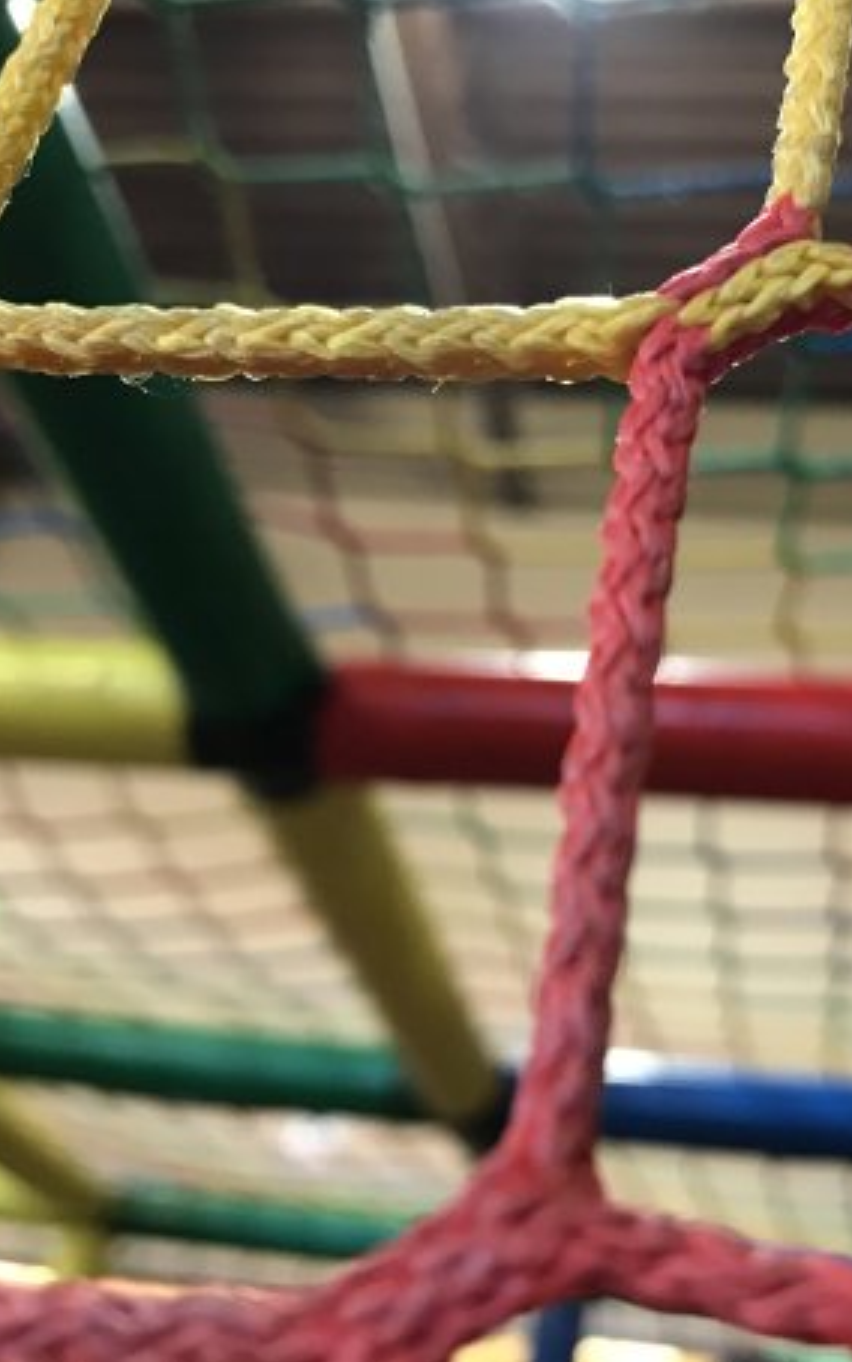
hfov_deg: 31.6
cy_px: 680
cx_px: 597
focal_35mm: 40
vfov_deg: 49.3
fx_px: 1485
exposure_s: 1/13
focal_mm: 3.99
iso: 100
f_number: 1.8
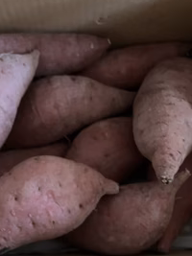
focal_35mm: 42
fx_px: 311
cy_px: 163
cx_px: 67
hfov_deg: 34.1
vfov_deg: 44.4
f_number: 1.8
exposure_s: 1/19
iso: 640
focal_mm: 3.99
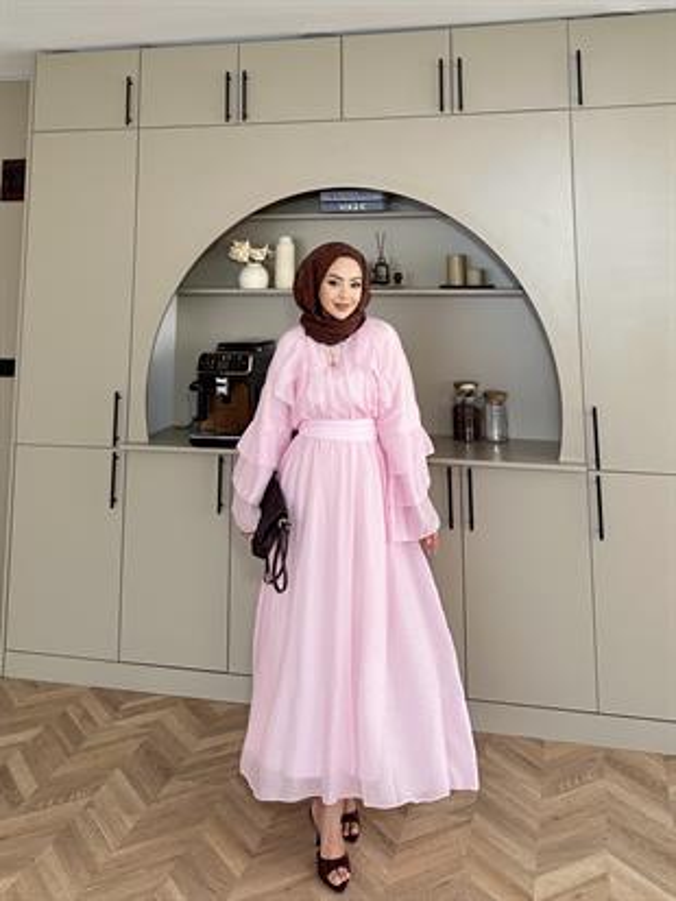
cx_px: 338
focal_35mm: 24
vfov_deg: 71.6
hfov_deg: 56.8
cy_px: 450
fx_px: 625
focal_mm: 6.86
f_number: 1.78
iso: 160
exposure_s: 1/121
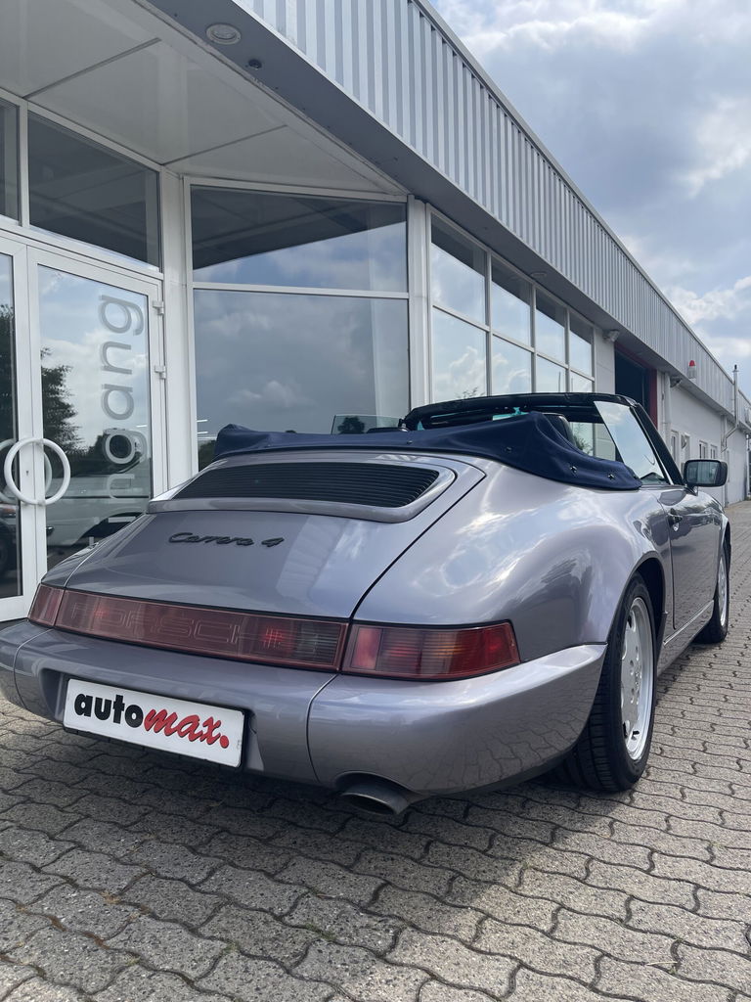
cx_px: 376
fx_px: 752
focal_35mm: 26
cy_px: 501
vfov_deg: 67.3
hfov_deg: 53.1
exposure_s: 1/2545
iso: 32
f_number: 1.6
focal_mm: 5.1
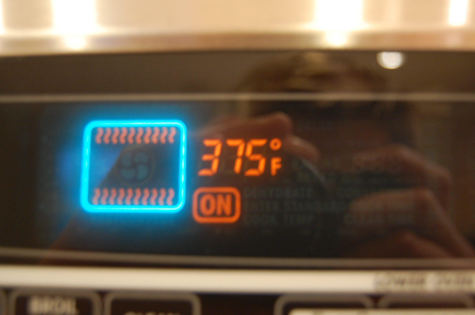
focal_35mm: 39
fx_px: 514
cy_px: 158
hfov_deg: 49.6
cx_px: 238
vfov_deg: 34.1
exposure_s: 1/4
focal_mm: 26
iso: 800
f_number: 4.2
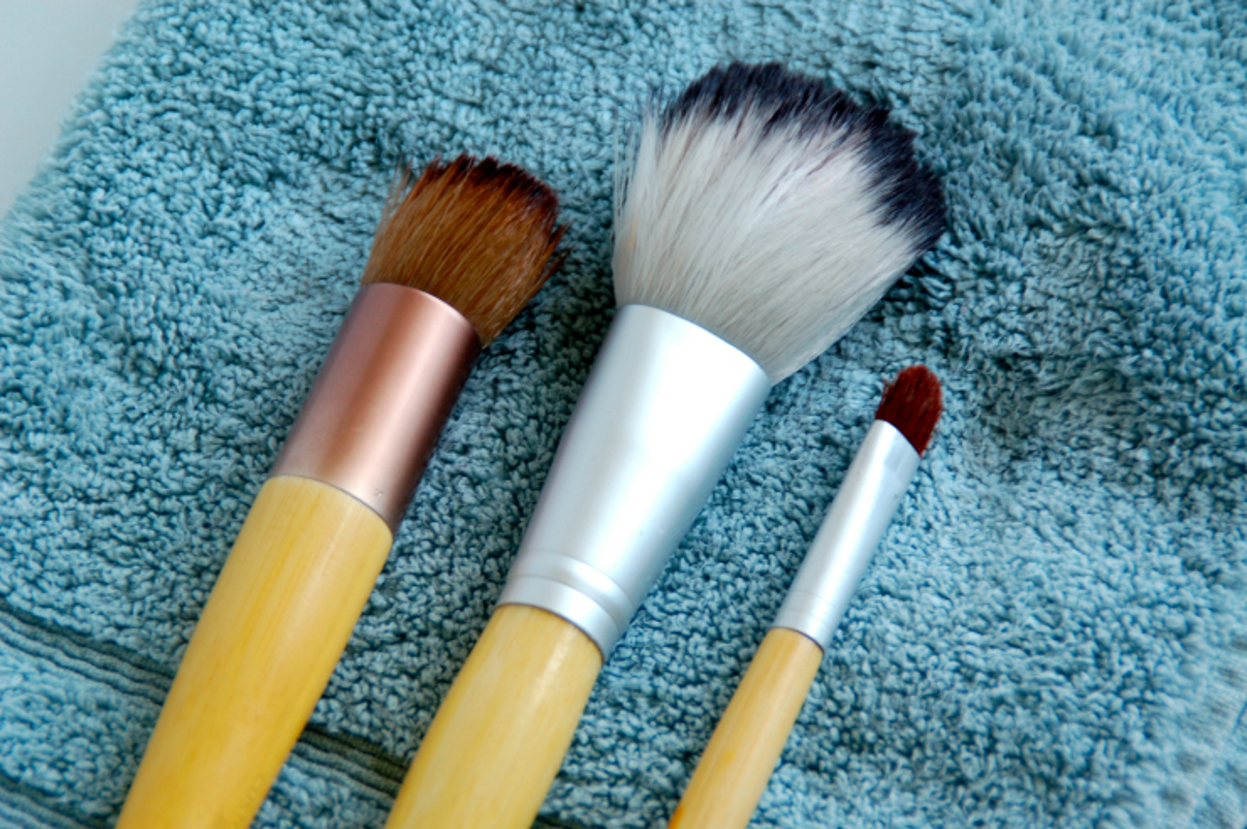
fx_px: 6489
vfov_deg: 7.3
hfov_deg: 11.0
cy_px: 414
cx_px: 624
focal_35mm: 188
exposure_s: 1/80
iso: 400
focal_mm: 125
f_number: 7.1
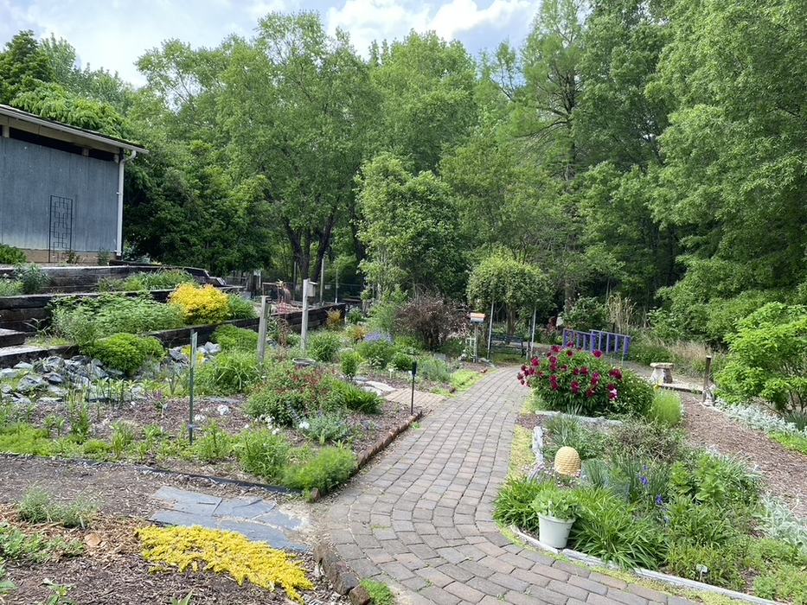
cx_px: 404
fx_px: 606
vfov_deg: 53.1
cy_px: 302
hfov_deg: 67.3
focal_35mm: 26
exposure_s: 1/576
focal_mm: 4.25
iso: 32
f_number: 1.8
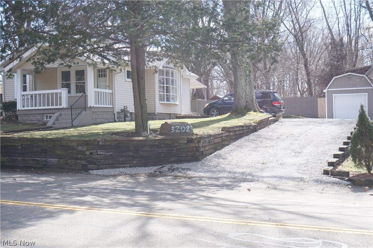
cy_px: 124
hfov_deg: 36.0
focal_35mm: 56
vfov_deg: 24.4
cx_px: 186
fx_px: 575
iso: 100
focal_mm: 37
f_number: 7.1
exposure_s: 1/80
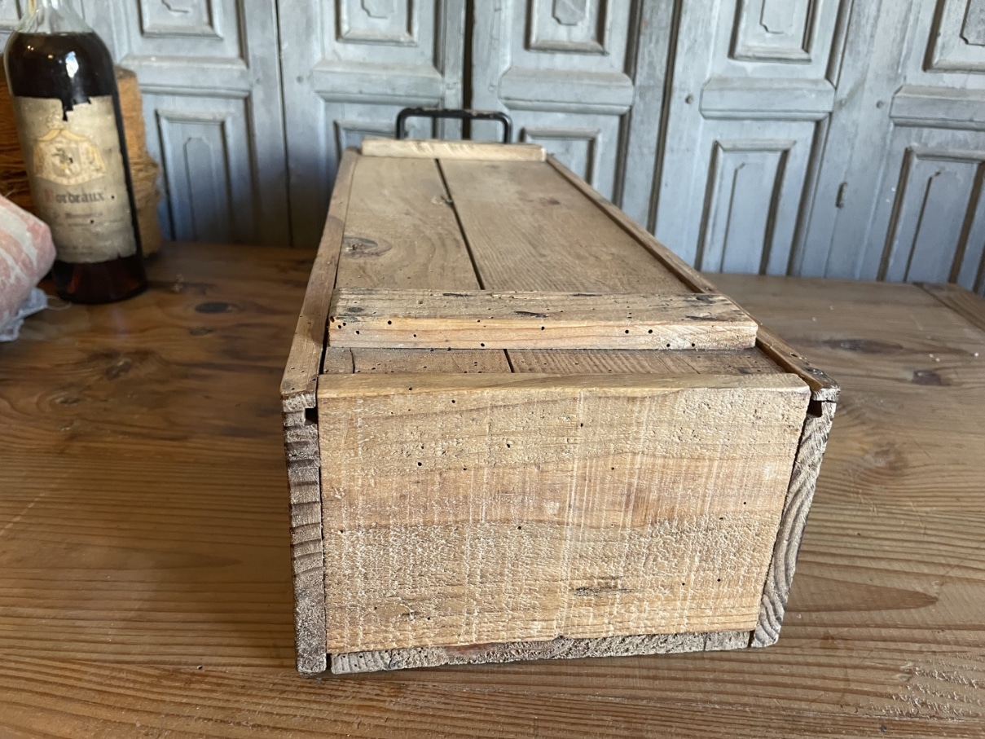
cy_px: 370
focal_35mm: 26
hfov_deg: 67.3
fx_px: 740
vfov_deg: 53.1
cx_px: 492
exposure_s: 1/50
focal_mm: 4.2
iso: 200
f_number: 1.6
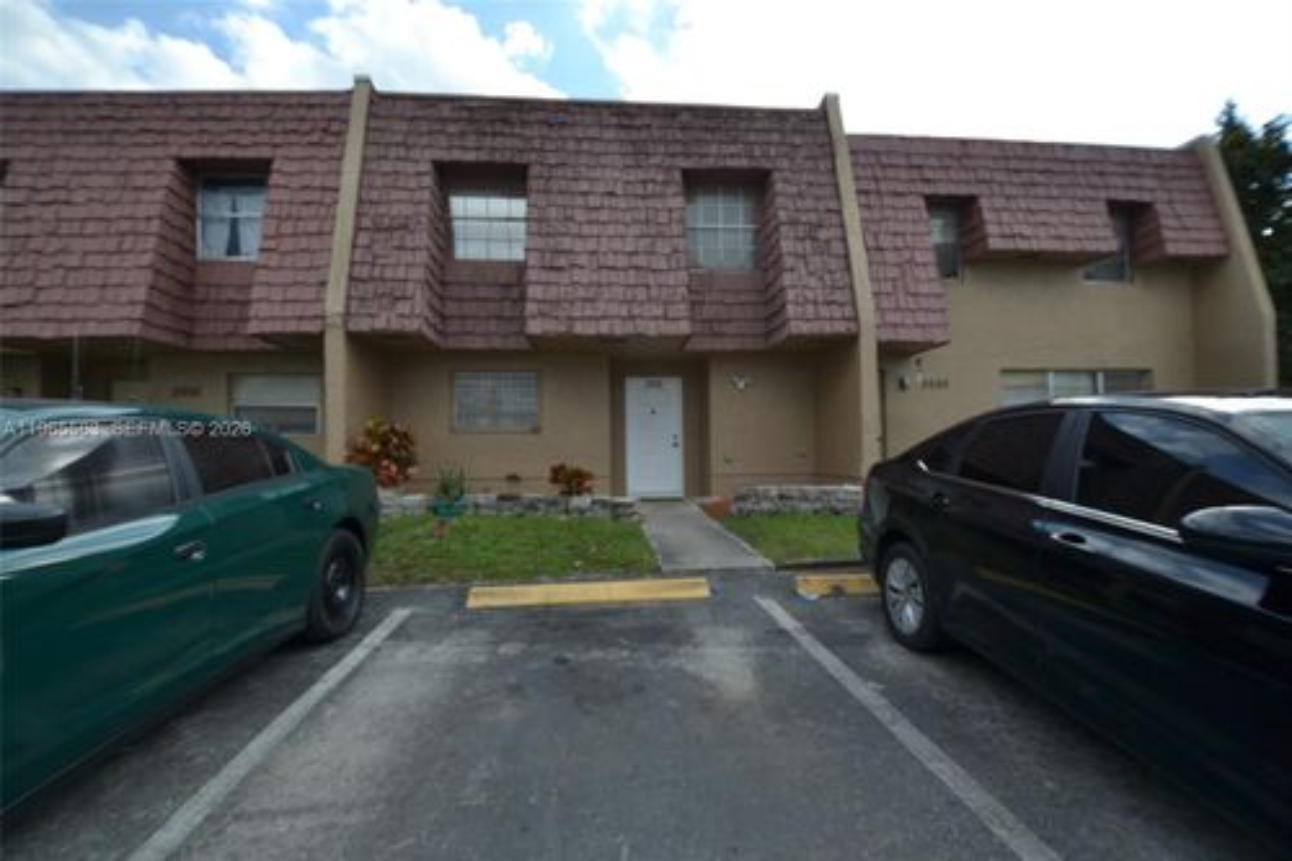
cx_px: 646
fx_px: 538
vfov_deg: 77.3
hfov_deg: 100.4
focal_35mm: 15
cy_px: 430
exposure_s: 1/500
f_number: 4.5
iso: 100
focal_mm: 10
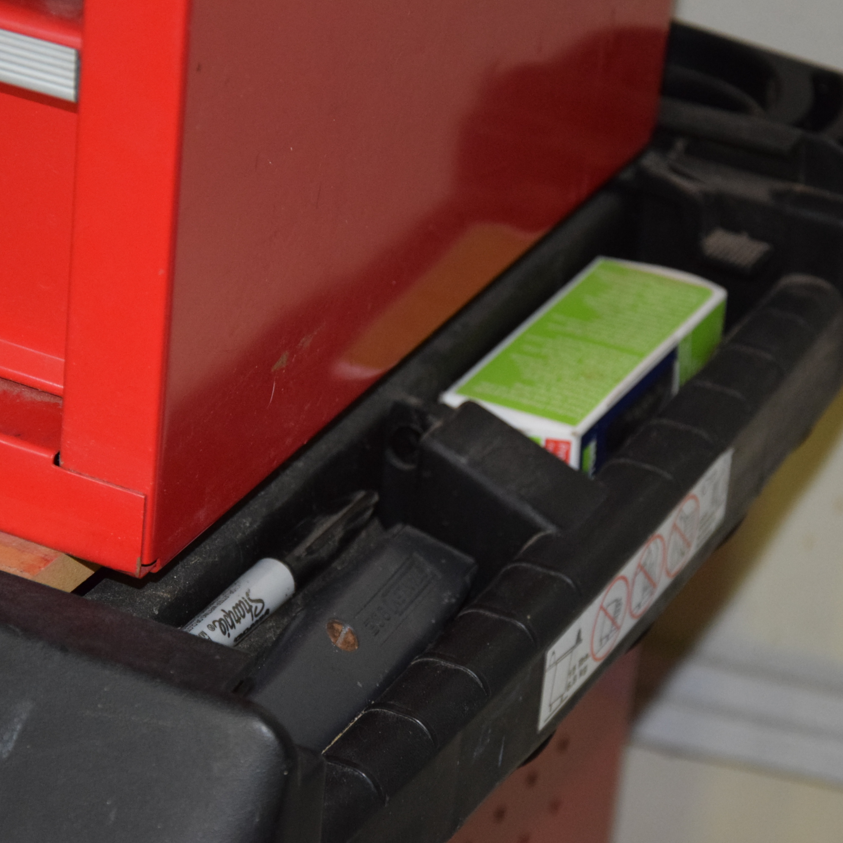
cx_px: 303
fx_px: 3692
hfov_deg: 13.0
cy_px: 422
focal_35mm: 134
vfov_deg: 13.0
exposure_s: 1/60
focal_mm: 70
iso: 2800
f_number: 5.3
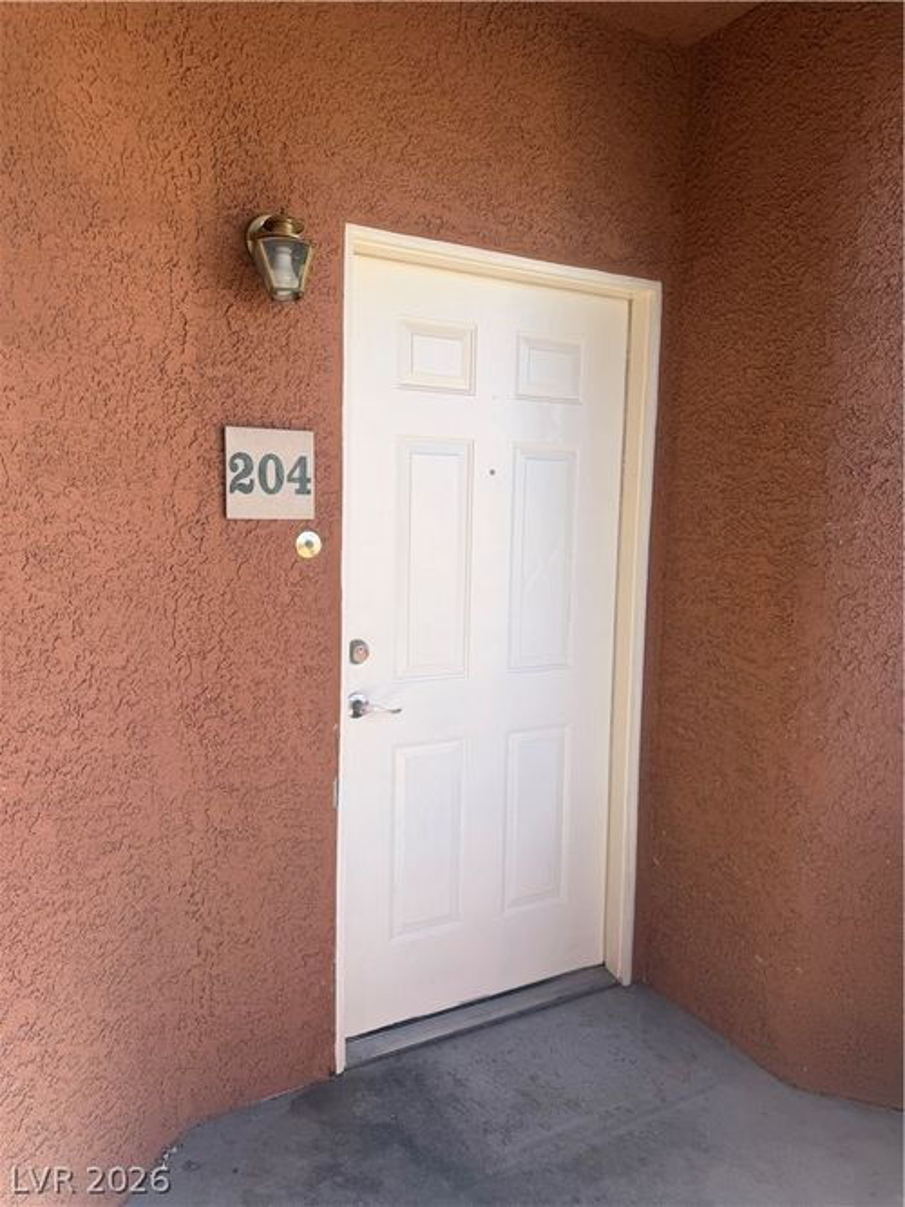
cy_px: 604
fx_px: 837
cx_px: 452
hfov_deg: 56.8
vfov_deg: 71.6
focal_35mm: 24
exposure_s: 1/822
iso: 80
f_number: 1.78
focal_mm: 6.76
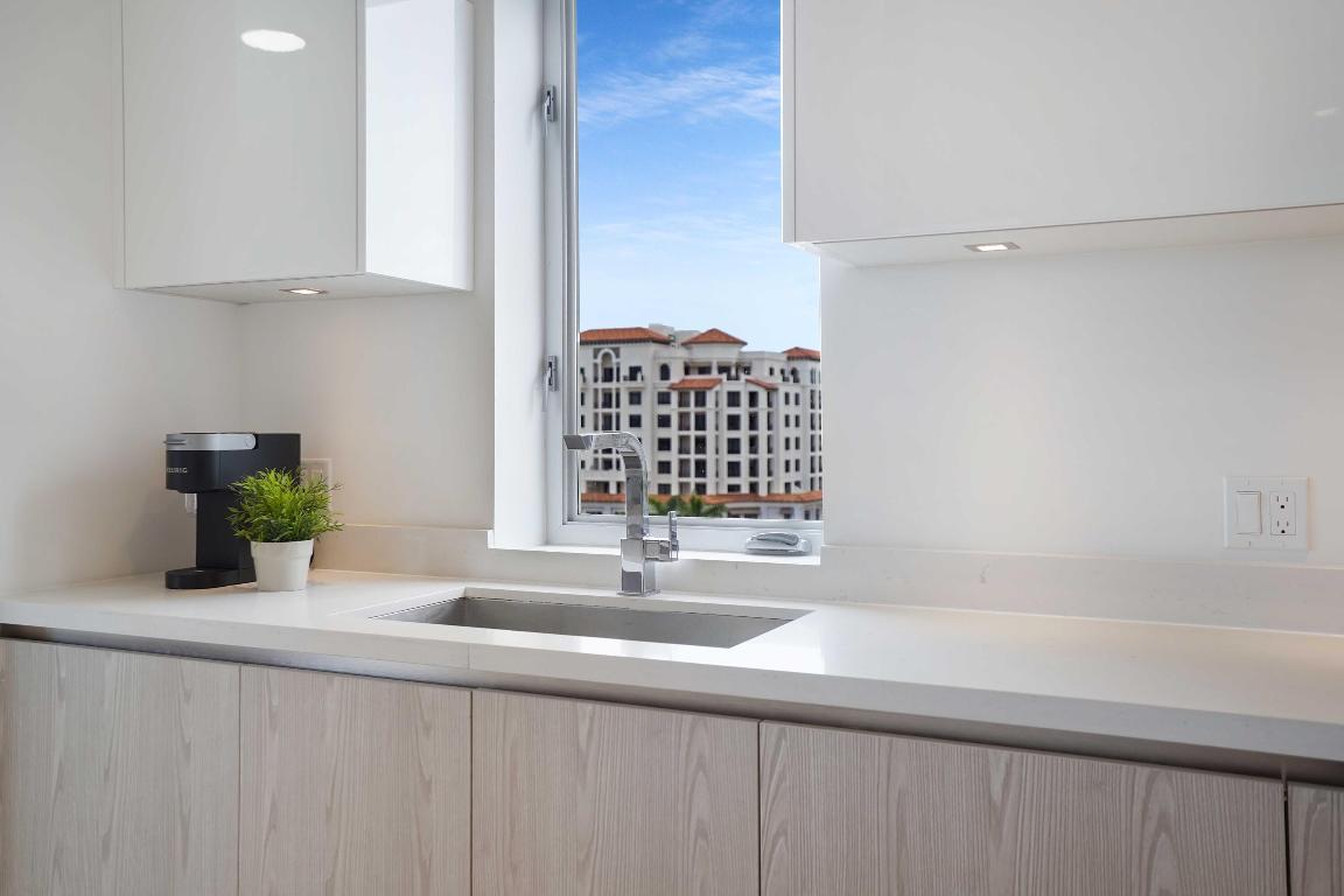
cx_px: 672
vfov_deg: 42.3
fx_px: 1157
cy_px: 448
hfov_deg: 60.3
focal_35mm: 31
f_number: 4.5
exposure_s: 1/200
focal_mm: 31
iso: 250
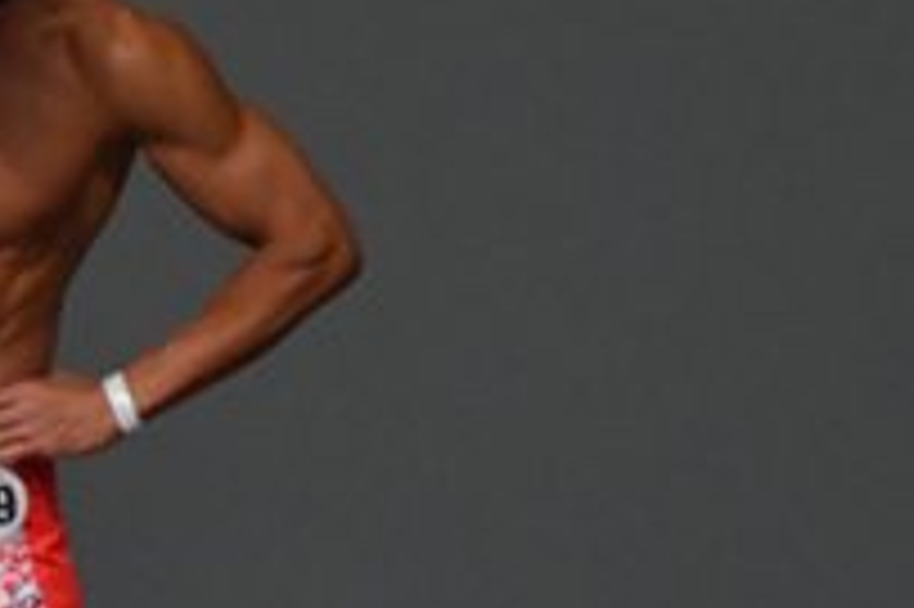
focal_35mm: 1320
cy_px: 860
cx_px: -250
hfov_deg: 1.6
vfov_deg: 1.0
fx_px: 33485
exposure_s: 1/400
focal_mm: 230
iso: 4000
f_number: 5.6
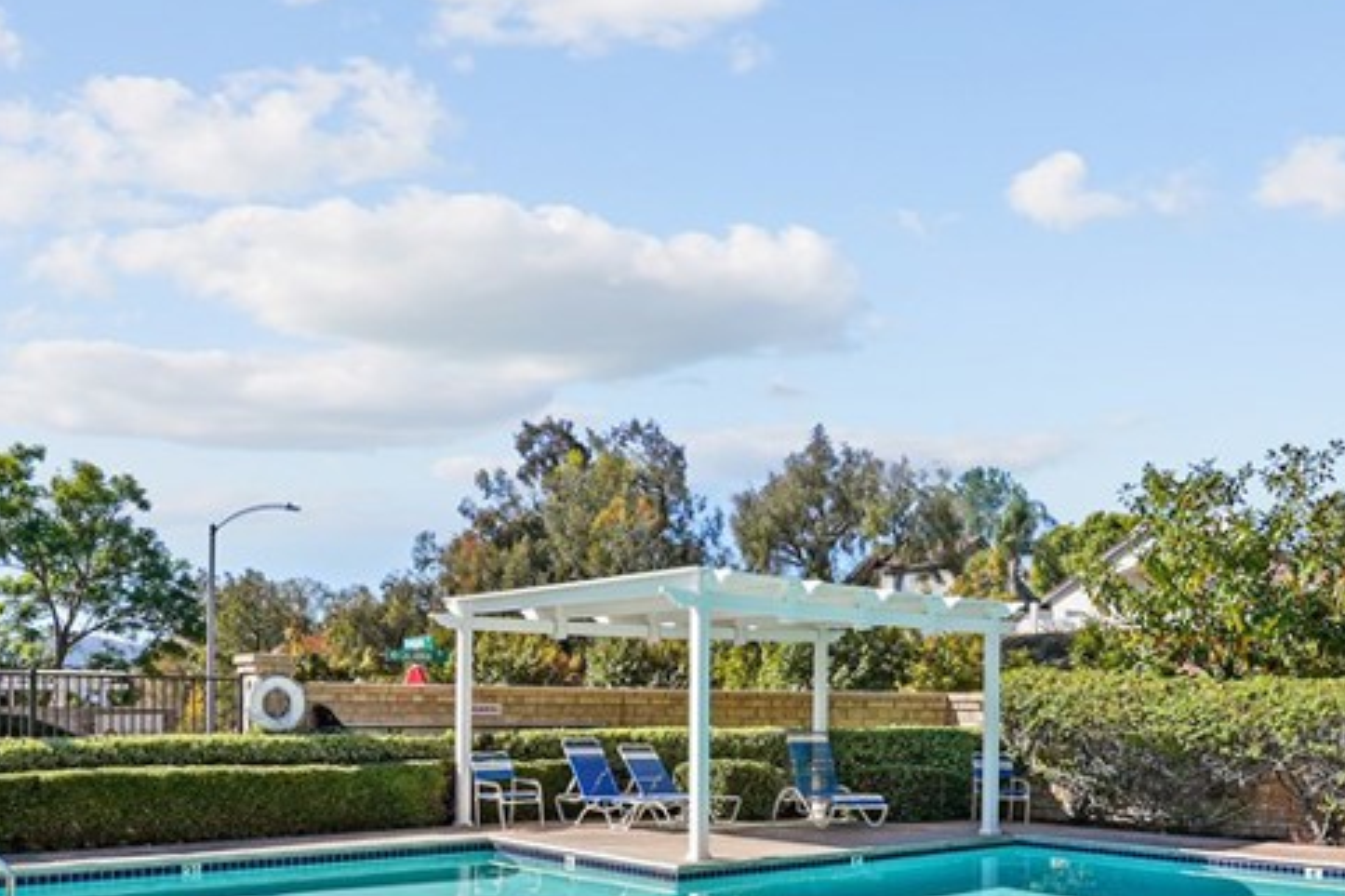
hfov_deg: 54.1
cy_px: 741
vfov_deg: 36.2
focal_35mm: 35
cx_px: 787
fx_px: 1309
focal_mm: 16.5
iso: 100
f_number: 13
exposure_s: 1/125
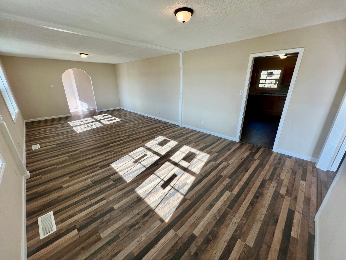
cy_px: 130
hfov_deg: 106.2
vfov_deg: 89.9
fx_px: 130
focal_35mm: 13
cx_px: 173
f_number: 1.8
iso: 32
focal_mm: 1.57
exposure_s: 1/132
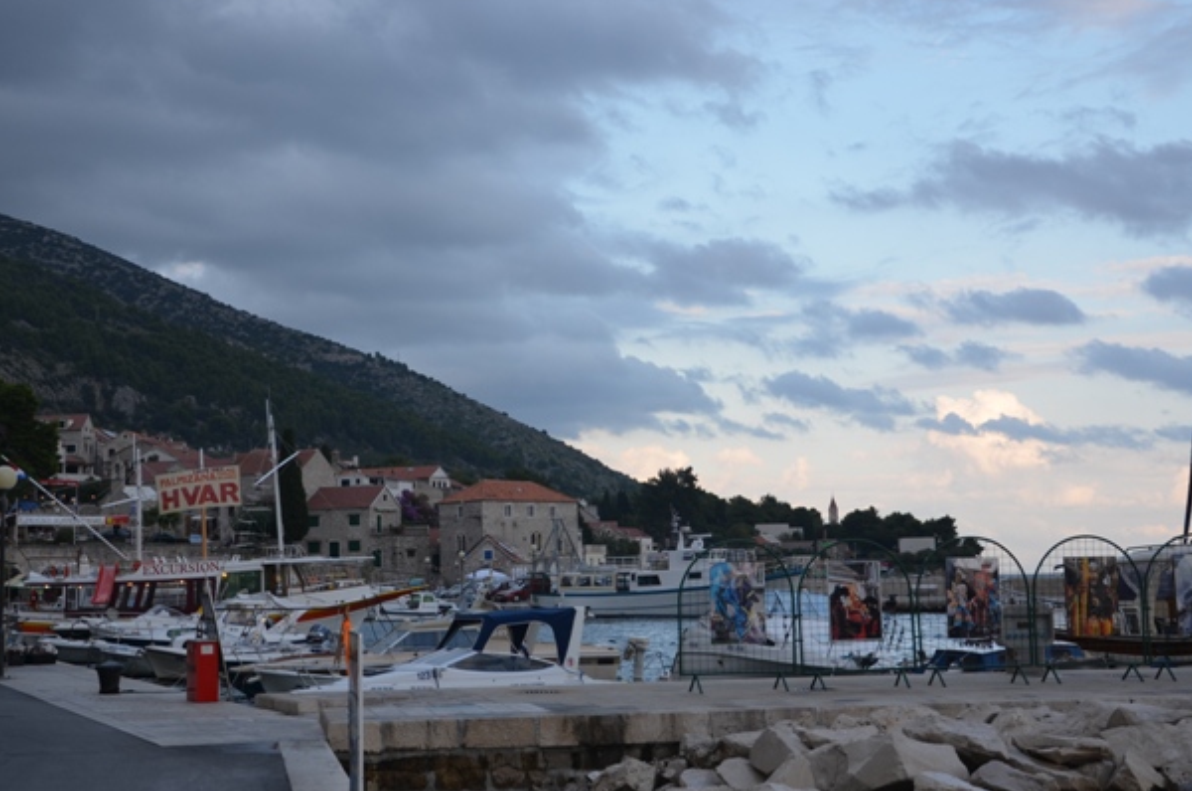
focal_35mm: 56
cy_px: 401
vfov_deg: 24.1
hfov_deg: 35.7
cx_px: 552
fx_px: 1851
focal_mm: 28
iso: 100
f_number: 5.6
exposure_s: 1/60
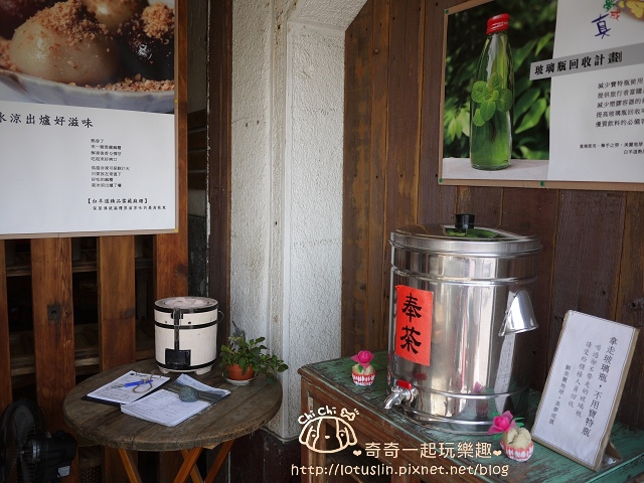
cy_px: 242
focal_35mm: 28
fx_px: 521
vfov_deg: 49.7
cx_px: 322
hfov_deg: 63.4
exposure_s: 1/500
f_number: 2.5
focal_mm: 14
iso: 100
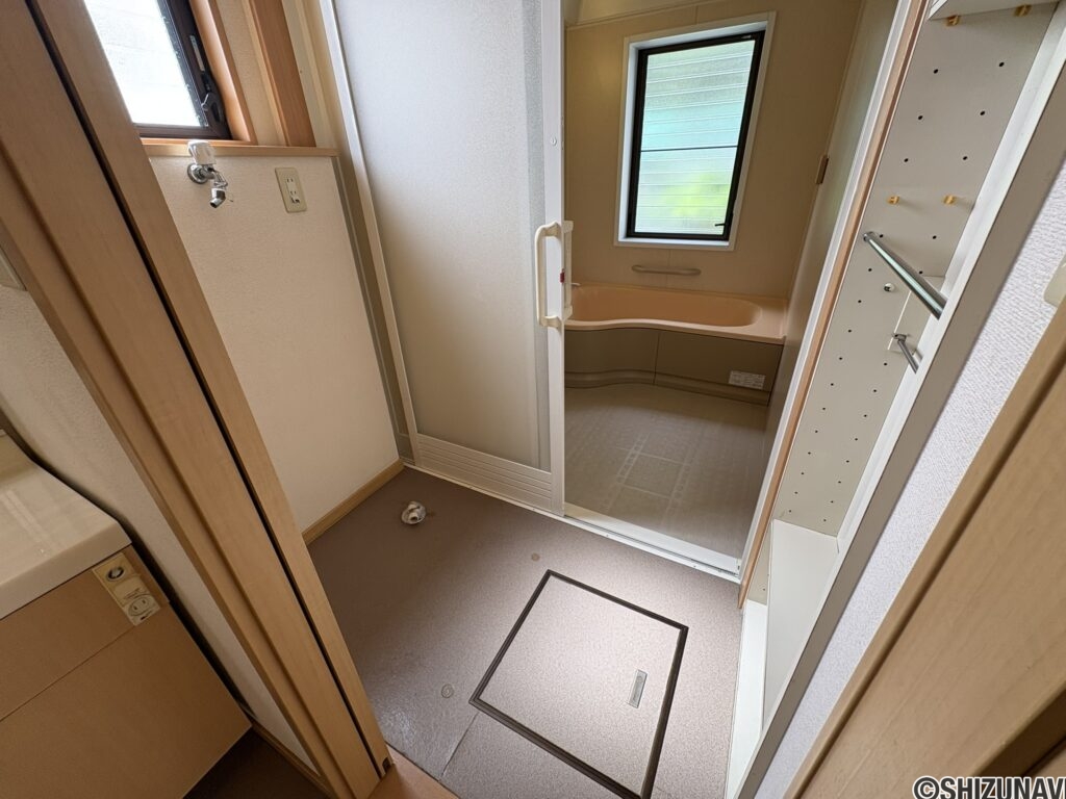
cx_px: 533
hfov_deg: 102.1
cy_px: 400
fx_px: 431
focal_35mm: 14
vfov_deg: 85.7
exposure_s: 1/99
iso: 100
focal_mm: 2.22
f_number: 2.2
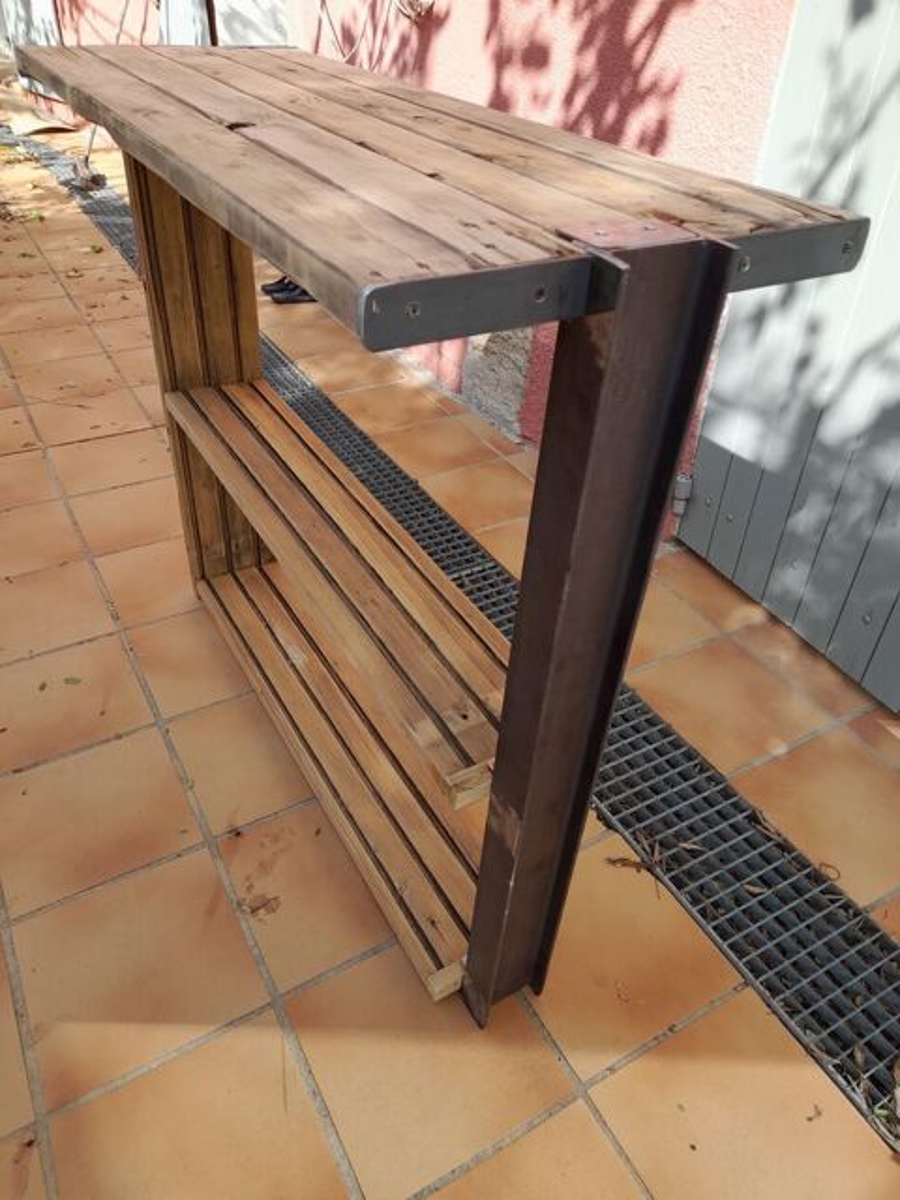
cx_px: 450
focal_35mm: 25
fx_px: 867
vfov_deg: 69.4
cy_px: 600
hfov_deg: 54.9
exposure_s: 1/271
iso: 20
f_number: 2
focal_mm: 4.6
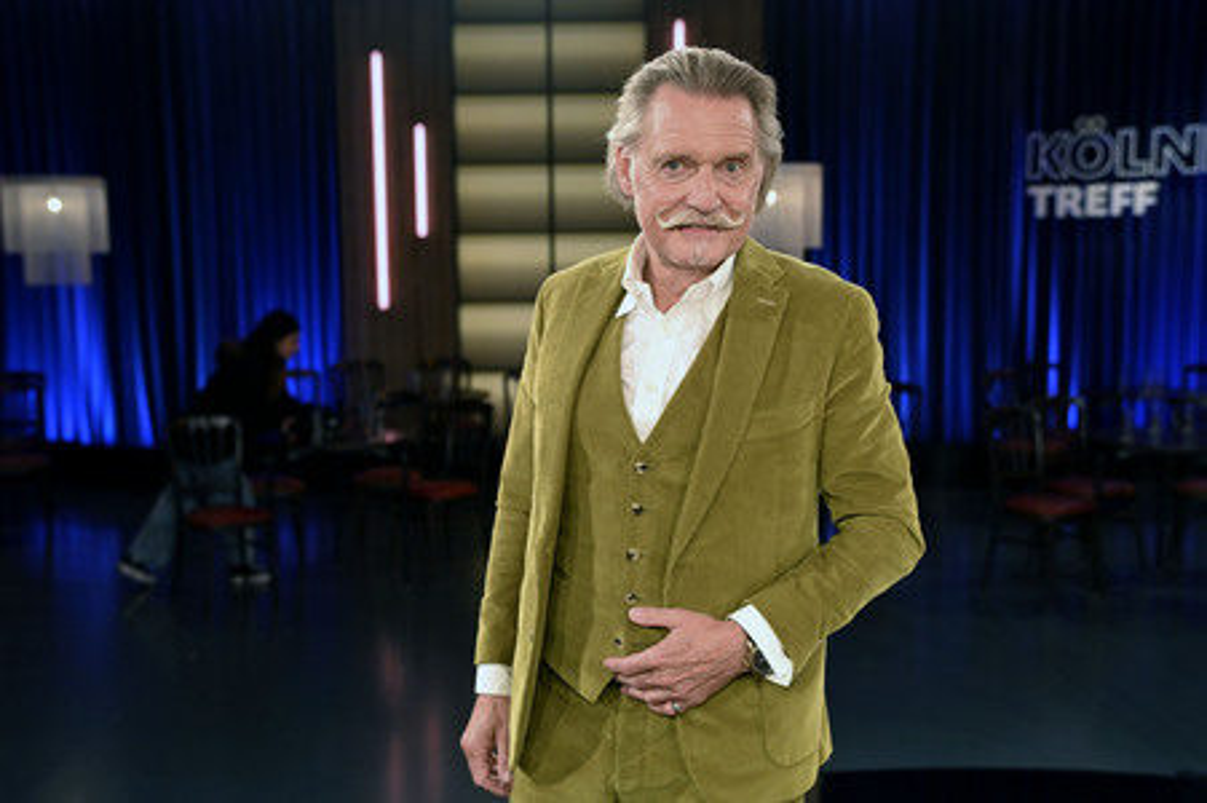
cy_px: 402
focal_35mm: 45
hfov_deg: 43.6
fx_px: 1508
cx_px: 604
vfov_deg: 29.8
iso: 2000
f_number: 3.5
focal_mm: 45
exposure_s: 1/125
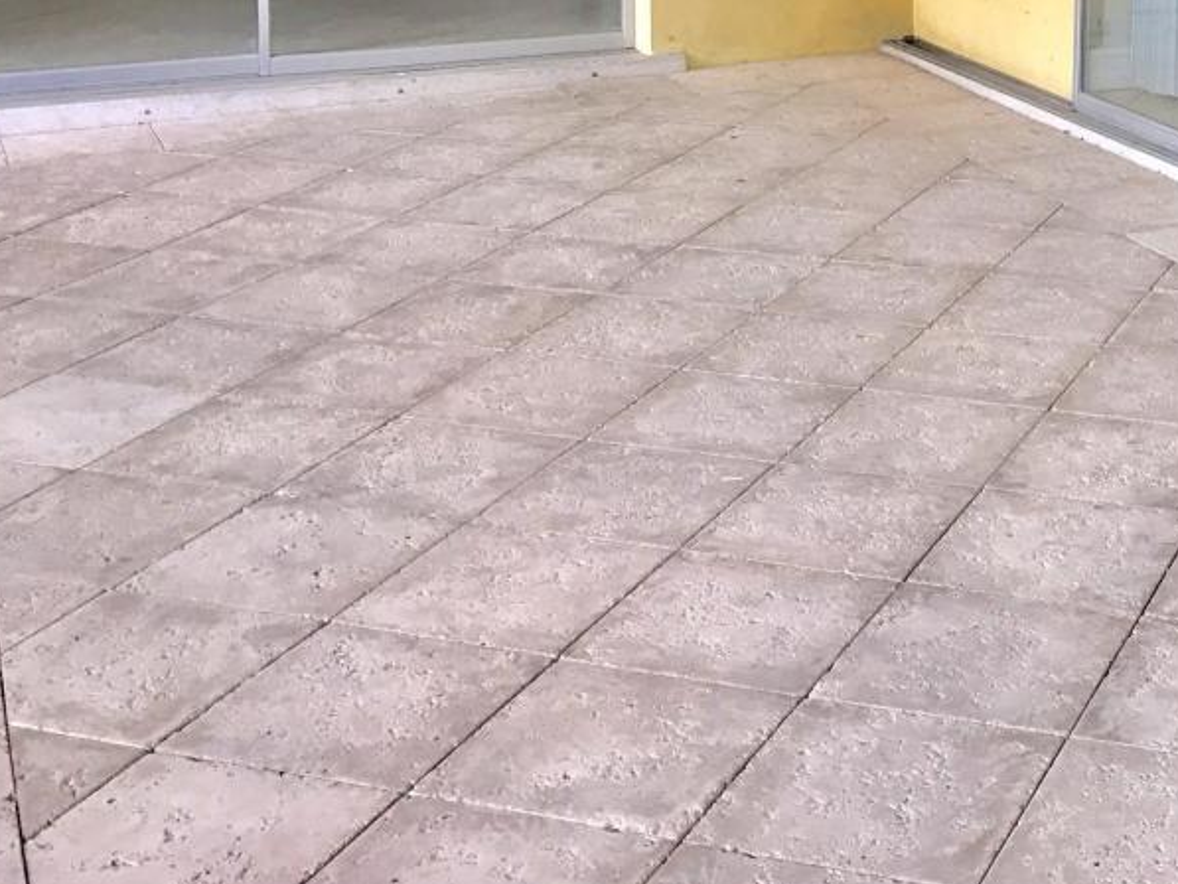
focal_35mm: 64
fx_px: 2178
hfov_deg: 28.8
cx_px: 1100
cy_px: -65
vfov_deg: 21.8
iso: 20
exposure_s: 1/298
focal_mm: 3.99
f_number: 1.8
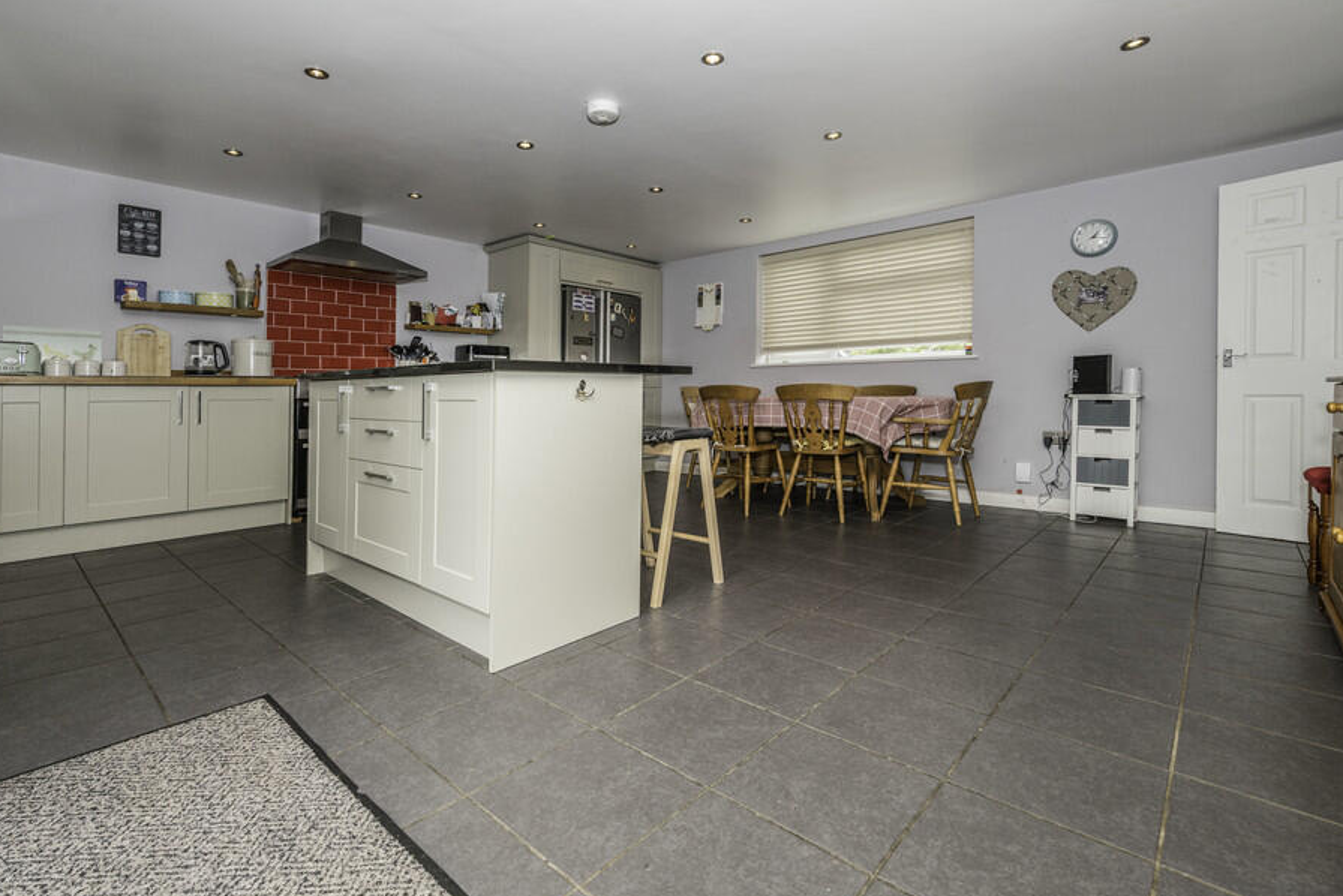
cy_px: 435
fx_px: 597
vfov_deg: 73.8
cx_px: 663
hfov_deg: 96.7
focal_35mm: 16
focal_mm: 14
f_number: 7.1
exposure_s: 1/125
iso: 400
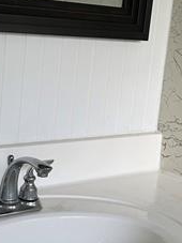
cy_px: 124
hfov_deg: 16.8
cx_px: 105
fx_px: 617
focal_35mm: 88
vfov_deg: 22.3
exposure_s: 1/120
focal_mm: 5.7
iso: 80
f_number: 1.5
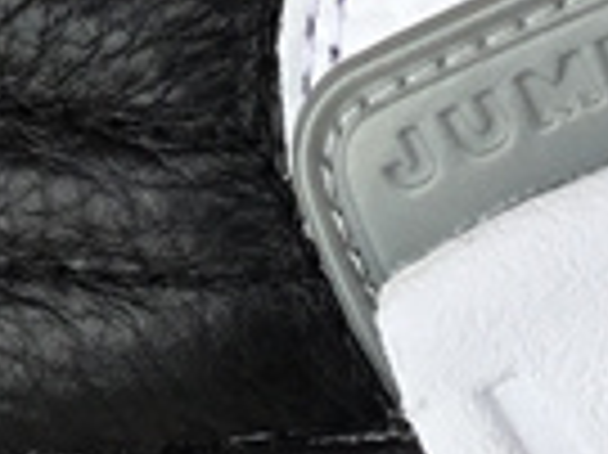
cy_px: -564
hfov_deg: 9.6
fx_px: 3633
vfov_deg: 6.8
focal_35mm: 207
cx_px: 189
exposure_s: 1/248
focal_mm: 3.3
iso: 25
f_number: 2.4
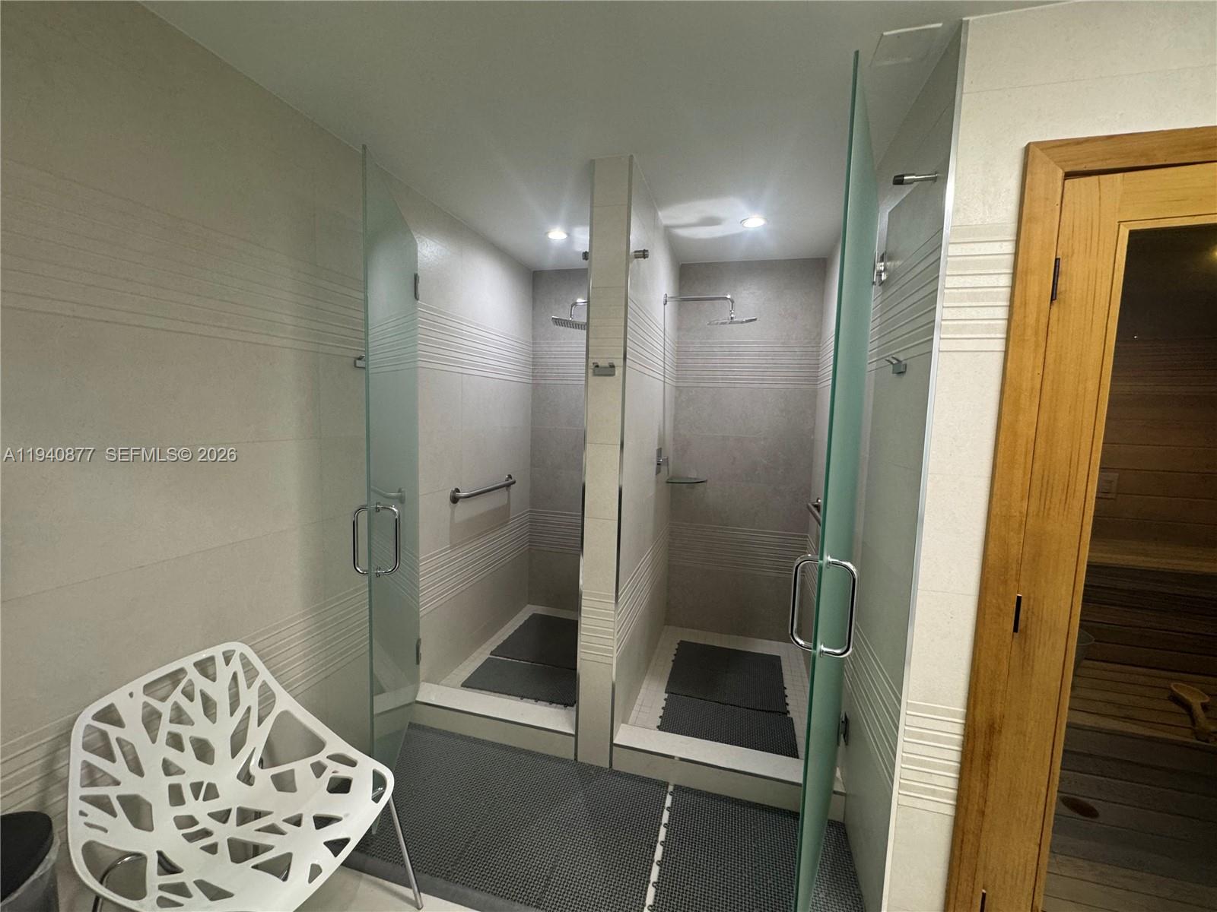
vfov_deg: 85.7
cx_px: 608
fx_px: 492
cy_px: 456
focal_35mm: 14
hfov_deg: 102.1
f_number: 2.2
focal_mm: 2.22
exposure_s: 1/60
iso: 200
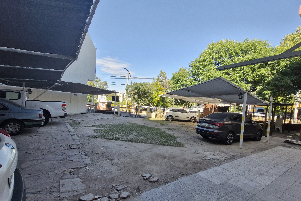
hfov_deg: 92.8
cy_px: 109
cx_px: 170
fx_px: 142
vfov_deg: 70.3
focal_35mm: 17
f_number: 2.2
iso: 50
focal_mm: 1.74
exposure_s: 1/602
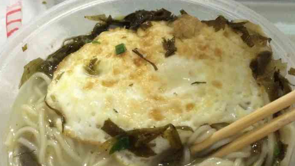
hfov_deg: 47.4
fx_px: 336
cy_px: 115
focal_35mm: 43
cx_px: 146
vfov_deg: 27.5
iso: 250
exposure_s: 1/17
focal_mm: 4.15
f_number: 2.2
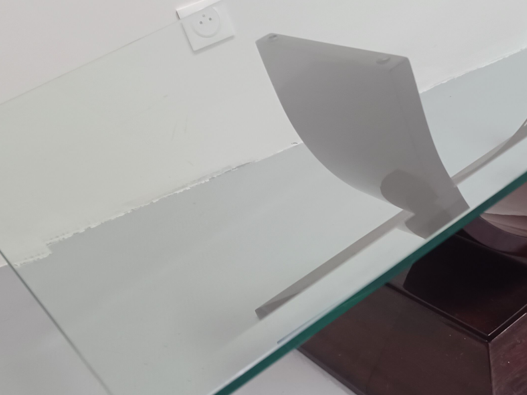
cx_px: 354
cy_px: 275
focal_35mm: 47
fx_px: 716
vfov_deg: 30.6
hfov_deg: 39.9
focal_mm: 4.6
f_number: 1.8
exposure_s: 1/25
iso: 500
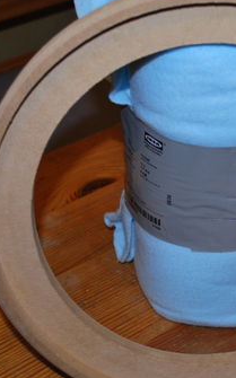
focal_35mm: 76
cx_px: 229
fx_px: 783
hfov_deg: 16.8
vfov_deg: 27.1
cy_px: 206
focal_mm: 26
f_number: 4.2
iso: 200
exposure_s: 1/60
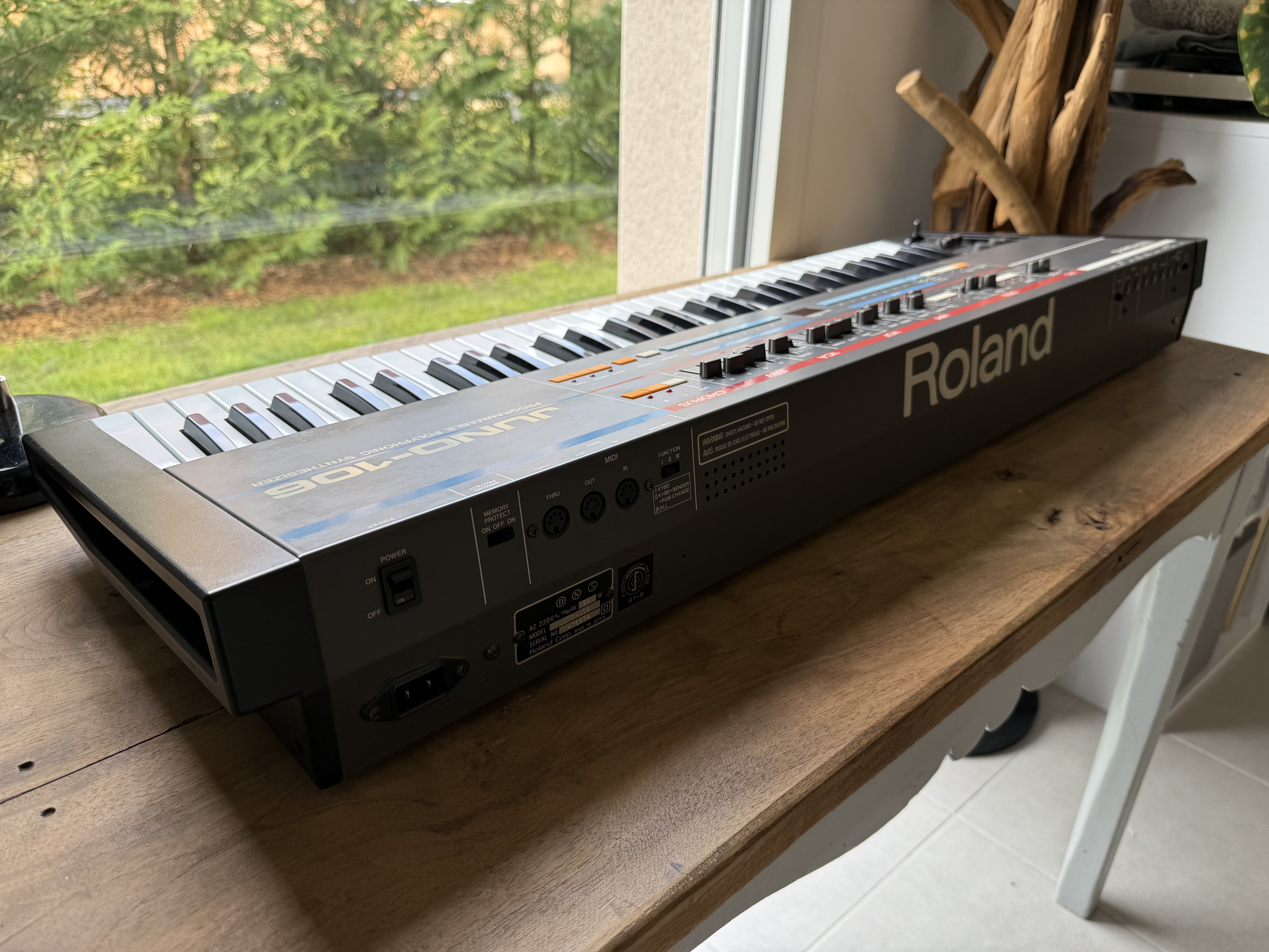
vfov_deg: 56.8
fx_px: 880
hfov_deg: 71.6
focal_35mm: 24
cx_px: 634
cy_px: 476
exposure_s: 1/126
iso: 64
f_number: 1.78
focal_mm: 6.76
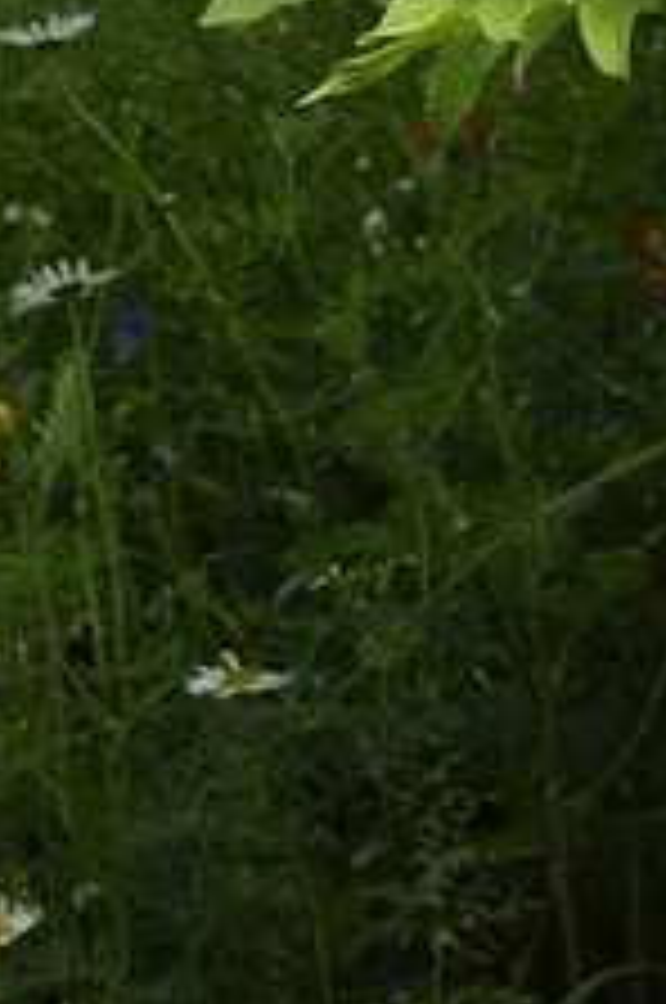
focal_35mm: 1437
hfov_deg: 1.0
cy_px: 1994
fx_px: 39998
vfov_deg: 1.4
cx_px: -1681
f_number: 11
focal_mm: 200
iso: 400
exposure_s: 1/250
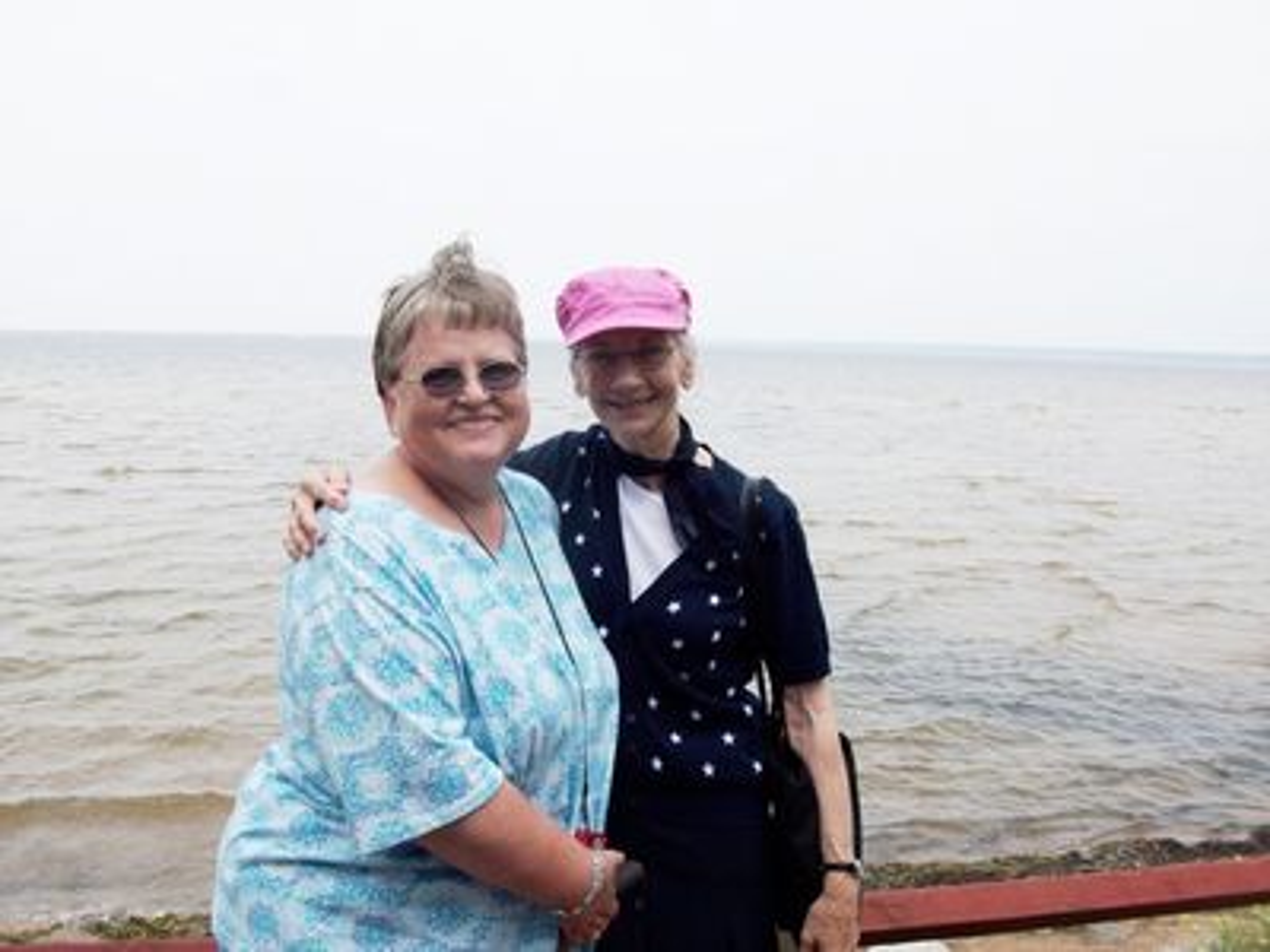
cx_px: 635
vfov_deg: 41.8
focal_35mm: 34
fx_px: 1247
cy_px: 476
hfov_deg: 54.0
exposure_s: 1/292
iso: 64
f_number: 5.5
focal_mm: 5.7
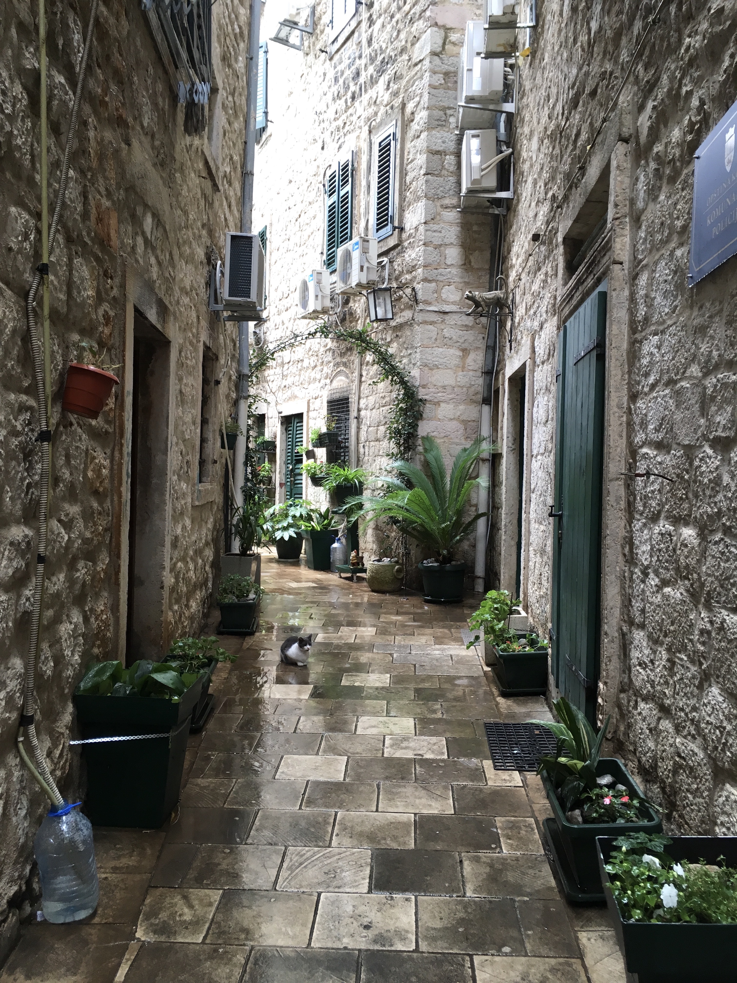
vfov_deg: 61.7
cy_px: 492
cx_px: 368
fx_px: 823
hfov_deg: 48.2
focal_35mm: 29
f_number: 2.2
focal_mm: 4.15
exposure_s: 1/33
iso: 32
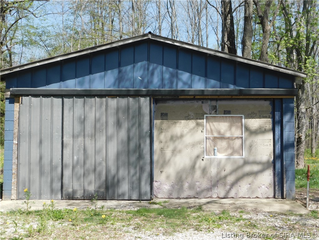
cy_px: 120
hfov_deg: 37.5
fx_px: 470
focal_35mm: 51
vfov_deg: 28.6
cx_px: 160
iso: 125
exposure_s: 1/500
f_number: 3.8
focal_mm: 9
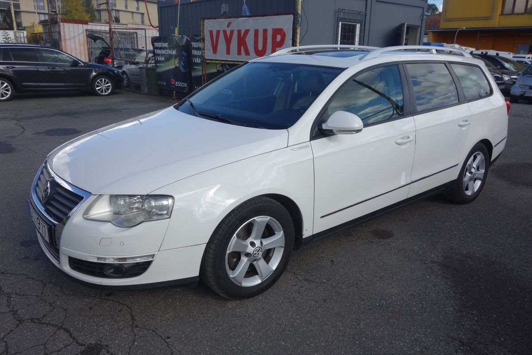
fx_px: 414
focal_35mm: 28
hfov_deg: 65.5
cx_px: 266
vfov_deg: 46.4
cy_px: 178
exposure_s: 1/320
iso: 125
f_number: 5.6
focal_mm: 10.4
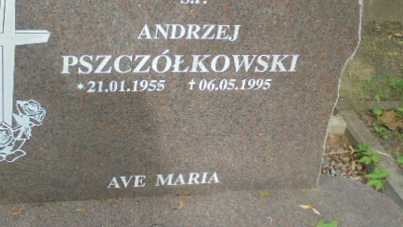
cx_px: 139
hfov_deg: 34.1
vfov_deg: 19.7
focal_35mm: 61
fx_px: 652
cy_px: 115
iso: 100
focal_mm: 6.9
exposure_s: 1/80
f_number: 4.2
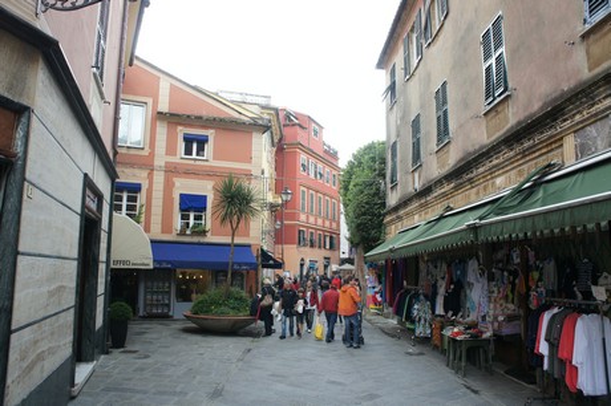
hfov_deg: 67.4
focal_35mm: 27
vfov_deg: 47.9
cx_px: 306
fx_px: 458
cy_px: 203
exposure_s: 1/250
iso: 640
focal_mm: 18
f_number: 5.6
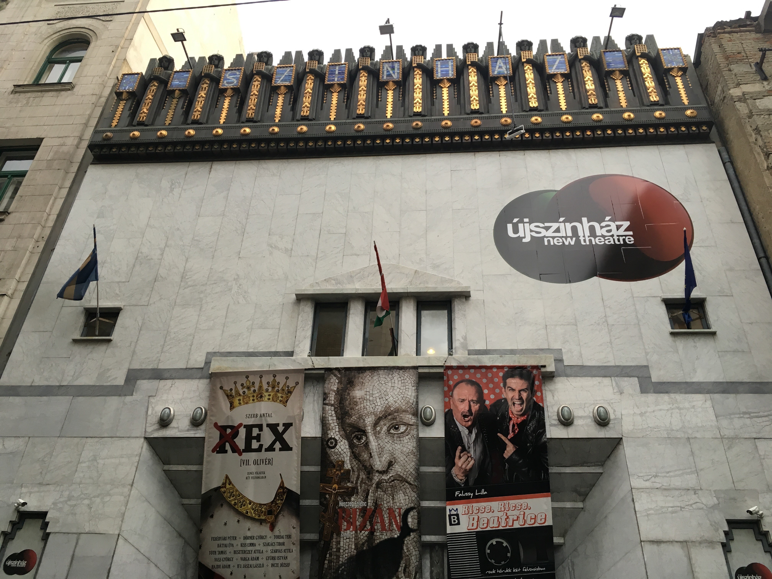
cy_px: 290
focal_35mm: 29
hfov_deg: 61.7
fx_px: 647
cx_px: 386
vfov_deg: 48.2
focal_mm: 4.15
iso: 25
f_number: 2.2
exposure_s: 1/33
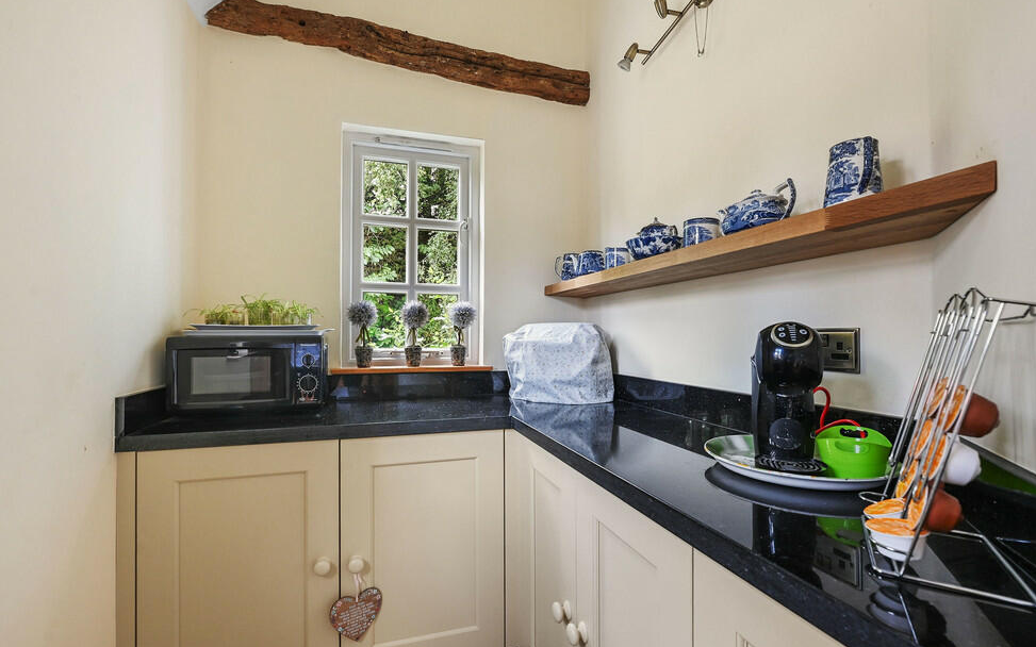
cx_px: 511
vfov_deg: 74.8
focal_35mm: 15
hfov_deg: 101.5
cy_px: 322
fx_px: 423
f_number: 8
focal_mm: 14
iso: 400
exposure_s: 1.3
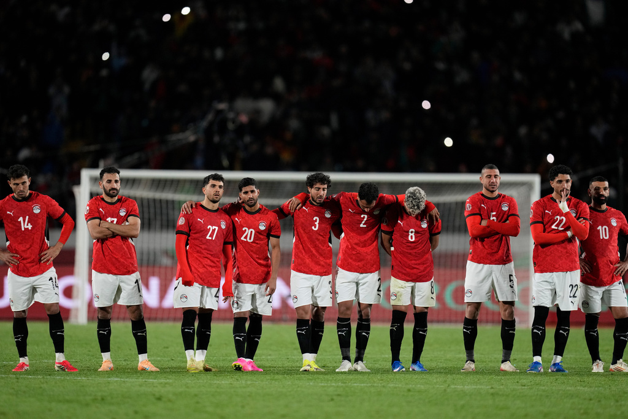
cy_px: 210
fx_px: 6978
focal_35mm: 400
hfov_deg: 5.2
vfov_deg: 3.4
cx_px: 314
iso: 2500
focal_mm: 400
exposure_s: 1/2000
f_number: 3.2
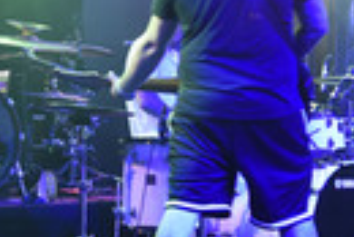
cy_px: 11
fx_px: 1024
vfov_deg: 13.1
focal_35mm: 104
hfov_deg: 19.3
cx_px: 304
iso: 1250
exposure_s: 1/50
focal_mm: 30
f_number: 4.5
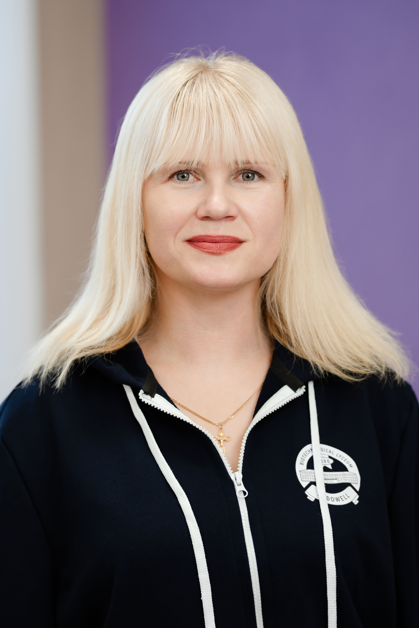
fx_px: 2226
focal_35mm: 128
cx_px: 210
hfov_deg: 10.8
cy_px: 314
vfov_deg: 16.1
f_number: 1.8
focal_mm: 85
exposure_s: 1/250
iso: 320
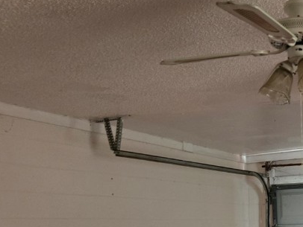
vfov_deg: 23.6
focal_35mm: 58
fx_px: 508
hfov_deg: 30.4
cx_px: 318
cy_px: 253
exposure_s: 1/60
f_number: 1.8
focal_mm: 5.4
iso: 640
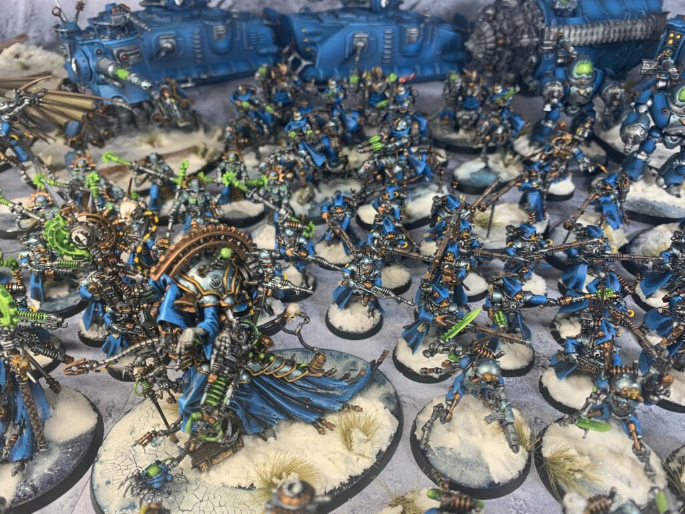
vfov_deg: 53.1
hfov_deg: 67.3
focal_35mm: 26
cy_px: 257
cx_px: 342
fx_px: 515
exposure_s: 1/121
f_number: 1.8
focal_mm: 4.25
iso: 50
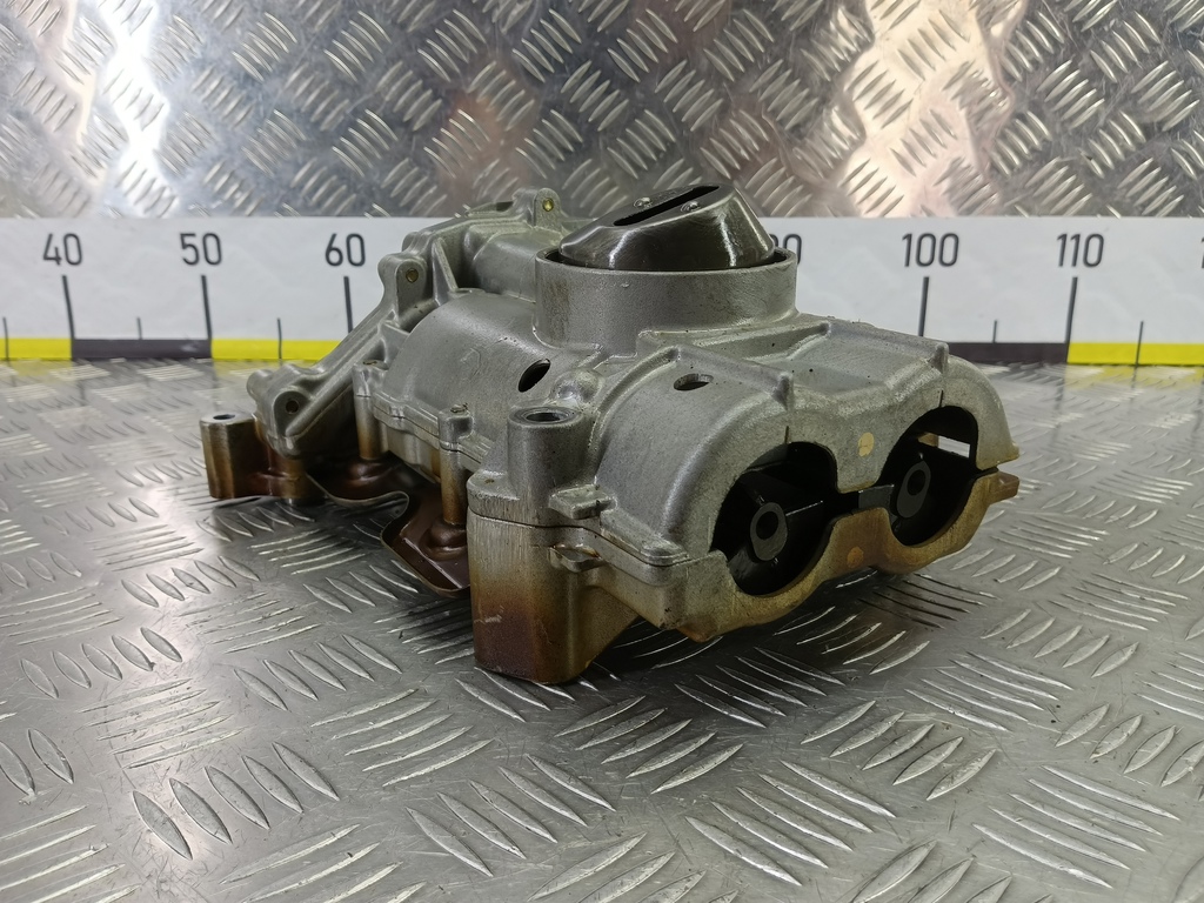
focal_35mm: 23
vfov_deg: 58.9
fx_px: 800
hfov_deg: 73.9
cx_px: 602
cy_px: 452
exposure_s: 1/50
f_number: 1.6
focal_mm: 4.11
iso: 116
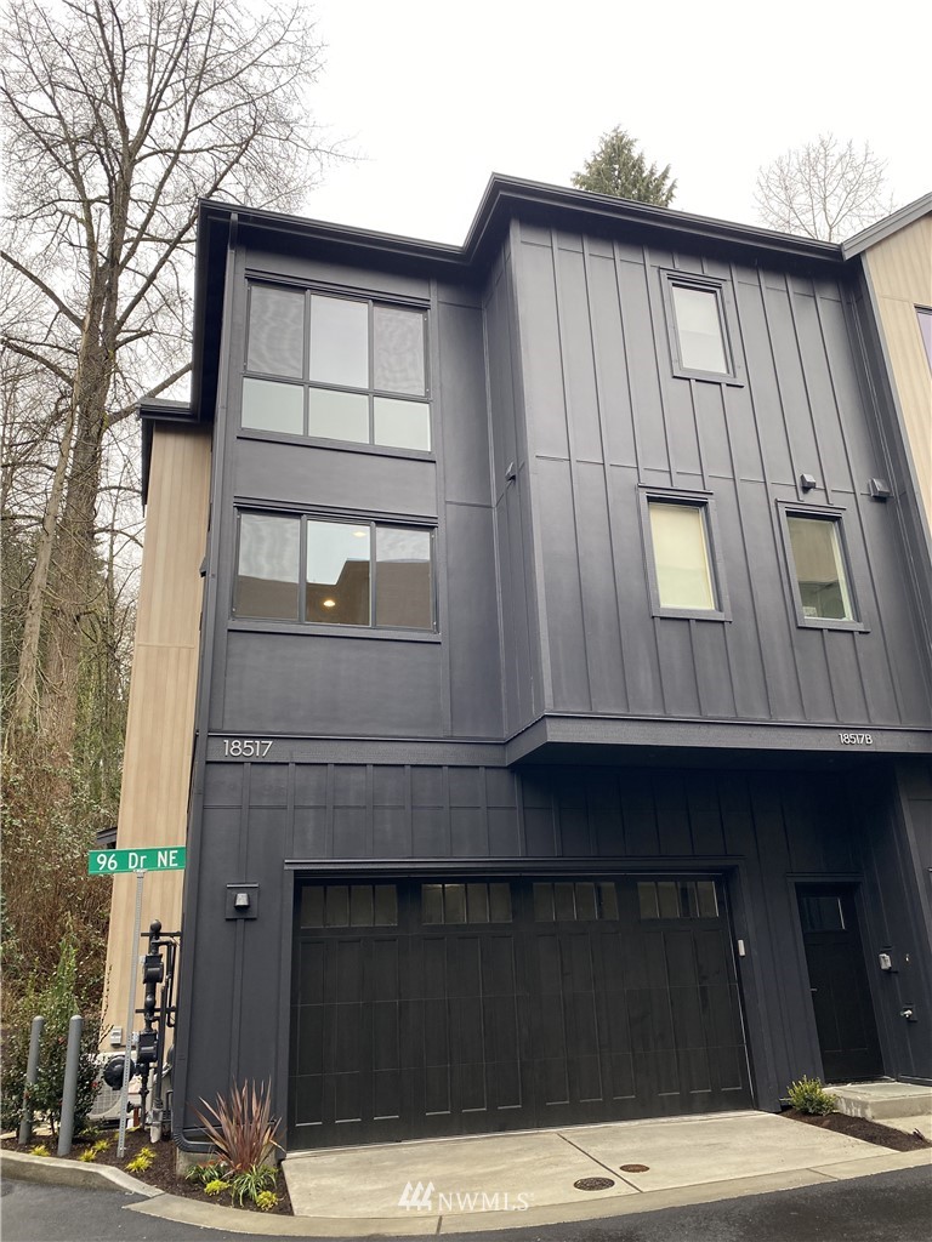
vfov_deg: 67.3
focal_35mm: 26
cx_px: 466
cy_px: 621
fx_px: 933
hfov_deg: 53.1
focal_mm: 4.25
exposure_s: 1/122
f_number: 1.8
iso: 50
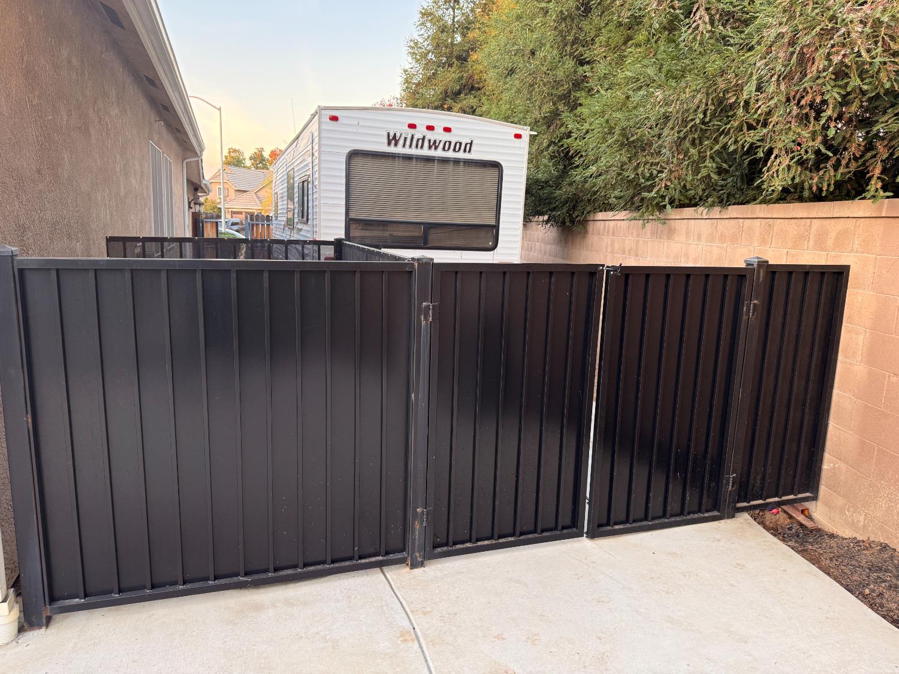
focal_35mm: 24
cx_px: 450
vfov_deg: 56.8
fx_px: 623
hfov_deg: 71.6
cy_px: 337
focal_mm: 6.76
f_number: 1.78
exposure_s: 1/60
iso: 125
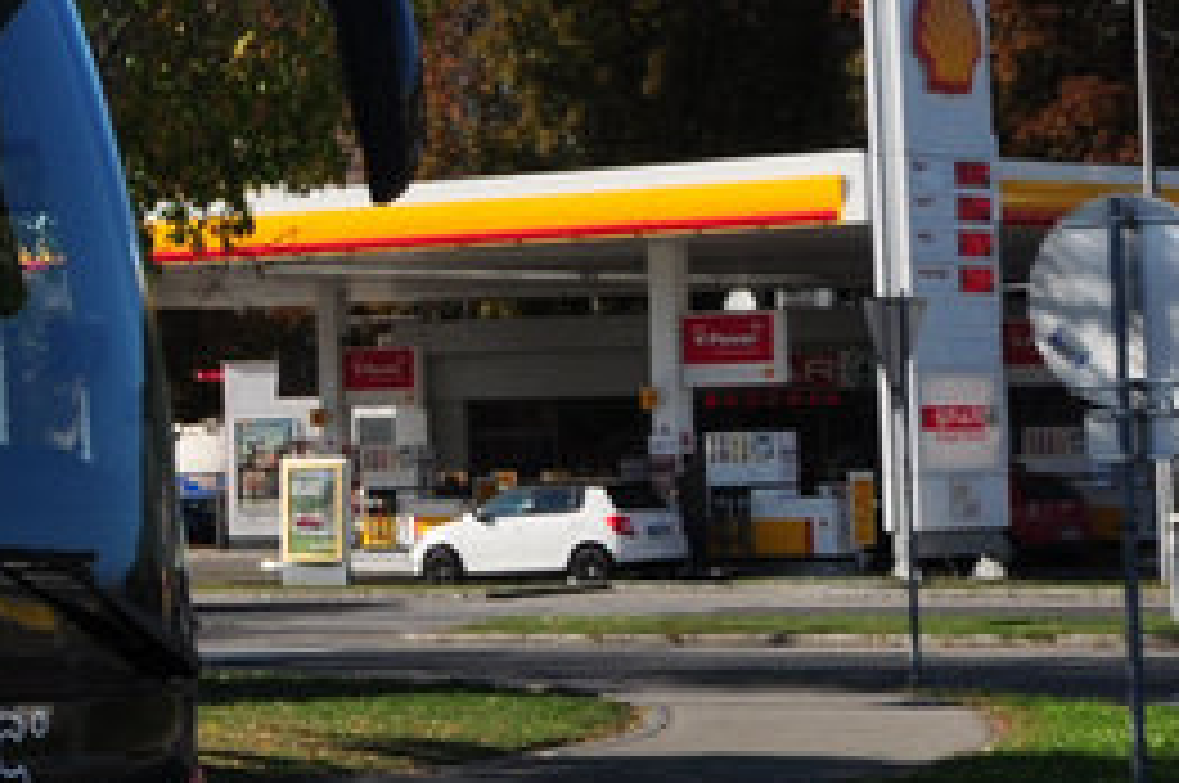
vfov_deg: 9.5
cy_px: 196
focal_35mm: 144
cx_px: -810
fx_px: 4720
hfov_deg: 13.1
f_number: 9
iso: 200
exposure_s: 1/320
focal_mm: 21
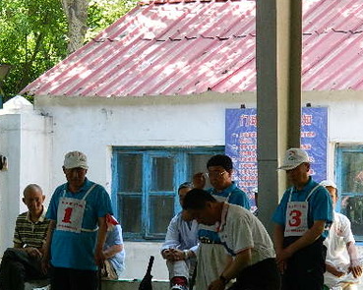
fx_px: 2556
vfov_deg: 6.5
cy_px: 203
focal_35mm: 238
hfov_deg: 8.1
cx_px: 106
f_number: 4.9
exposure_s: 1/80
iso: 280
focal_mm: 27
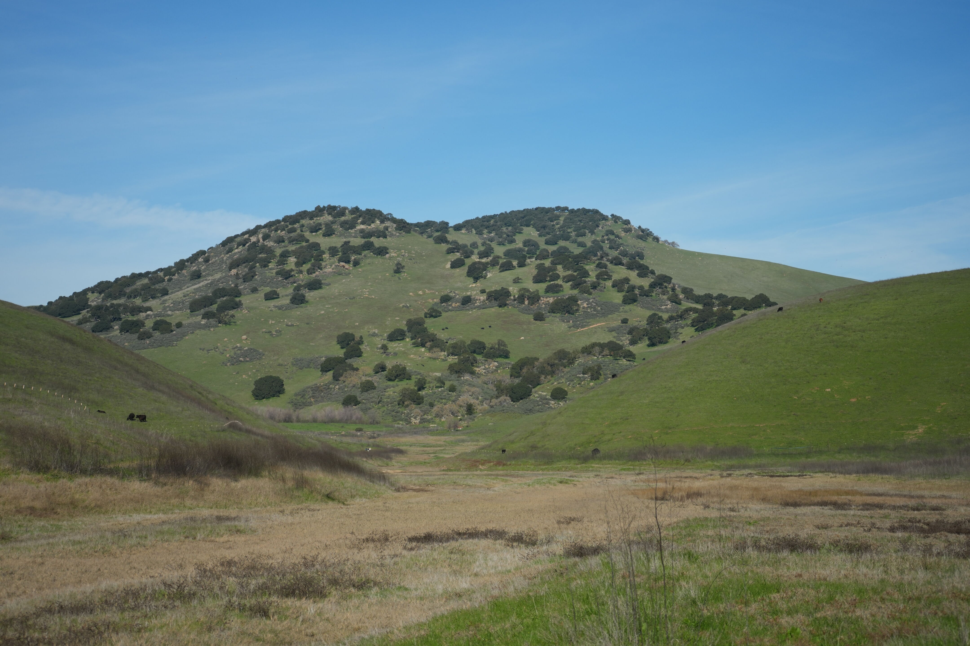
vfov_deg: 18.7
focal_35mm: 73
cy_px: 323
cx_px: 485
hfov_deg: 27.7
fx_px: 1967
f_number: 5.6
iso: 400
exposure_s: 1/2500
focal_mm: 73
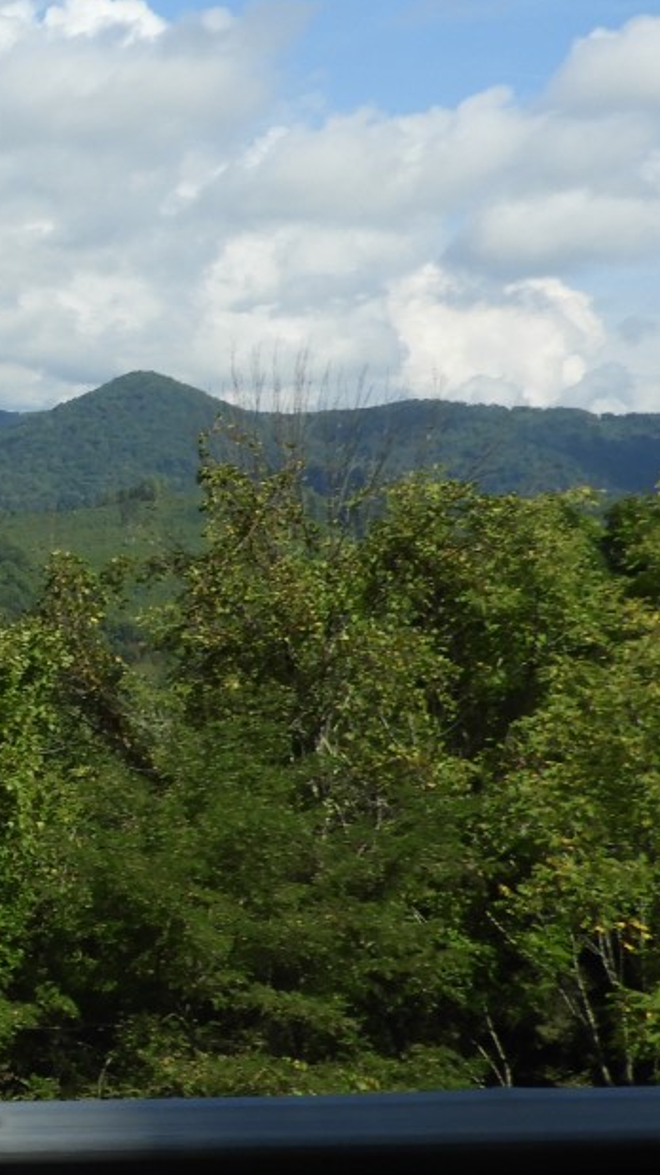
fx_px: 2365
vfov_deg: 27.9
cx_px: -696
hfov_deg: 13.4
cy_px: 526
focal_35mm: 76
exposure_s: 1/1250
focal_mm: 5.4
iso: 100
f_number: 3.5
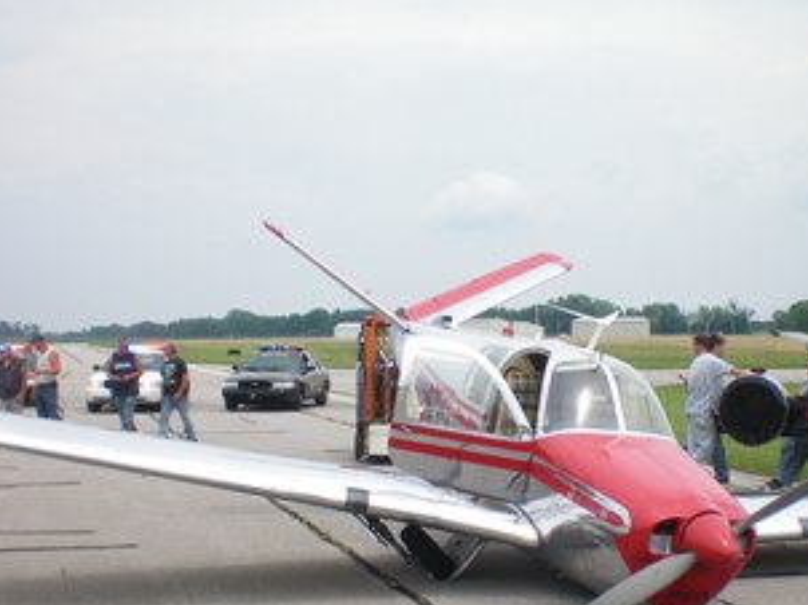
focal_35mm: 62
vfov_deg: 23.4
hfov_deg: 31.1
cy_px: 443
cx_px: 479
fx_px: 1446
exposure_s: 1/640
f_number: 4.6
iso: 64
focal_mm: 6.3
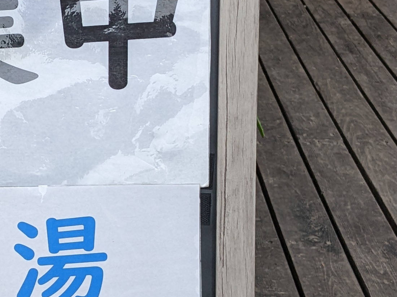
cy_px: 197
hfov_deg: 19.6
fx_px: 1135
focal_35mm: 99
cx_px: 75
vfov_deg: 14.9
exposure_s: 1/86
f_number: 1.73
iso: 73
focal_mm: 4.38
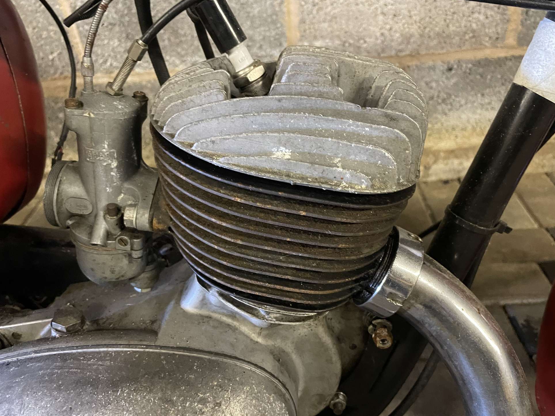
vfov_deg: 51.3
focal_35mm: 27
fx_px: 433
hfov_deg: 65.3
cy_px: 210
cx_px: 283
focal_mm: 4.2
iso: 500
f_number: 1.6
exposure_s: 1/25
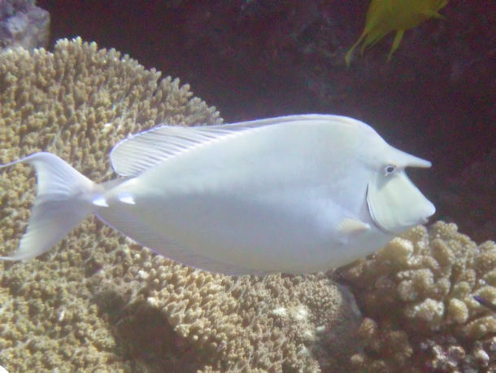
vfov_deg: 10.6
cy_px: 186
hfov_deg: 14.1
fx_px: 2007
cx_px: 248
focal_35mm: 140
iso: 500
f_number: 5.5
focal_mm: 25
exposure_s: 1/250
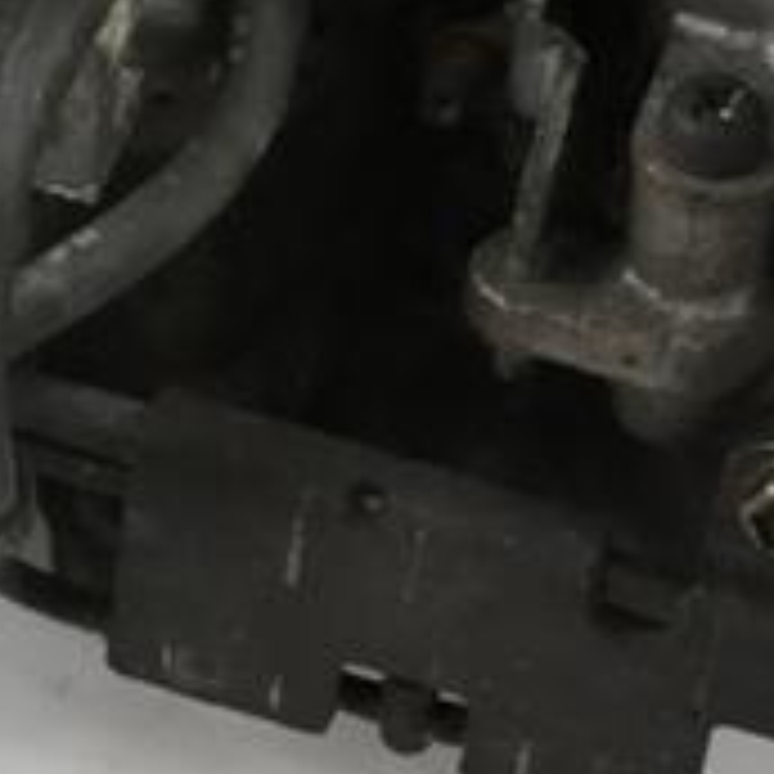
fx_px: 6147
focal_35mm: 243
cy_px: -351
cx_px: 0
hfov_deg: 7.2
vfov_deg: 7.1
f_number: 5
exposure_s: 1/20
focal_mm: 32
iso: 800
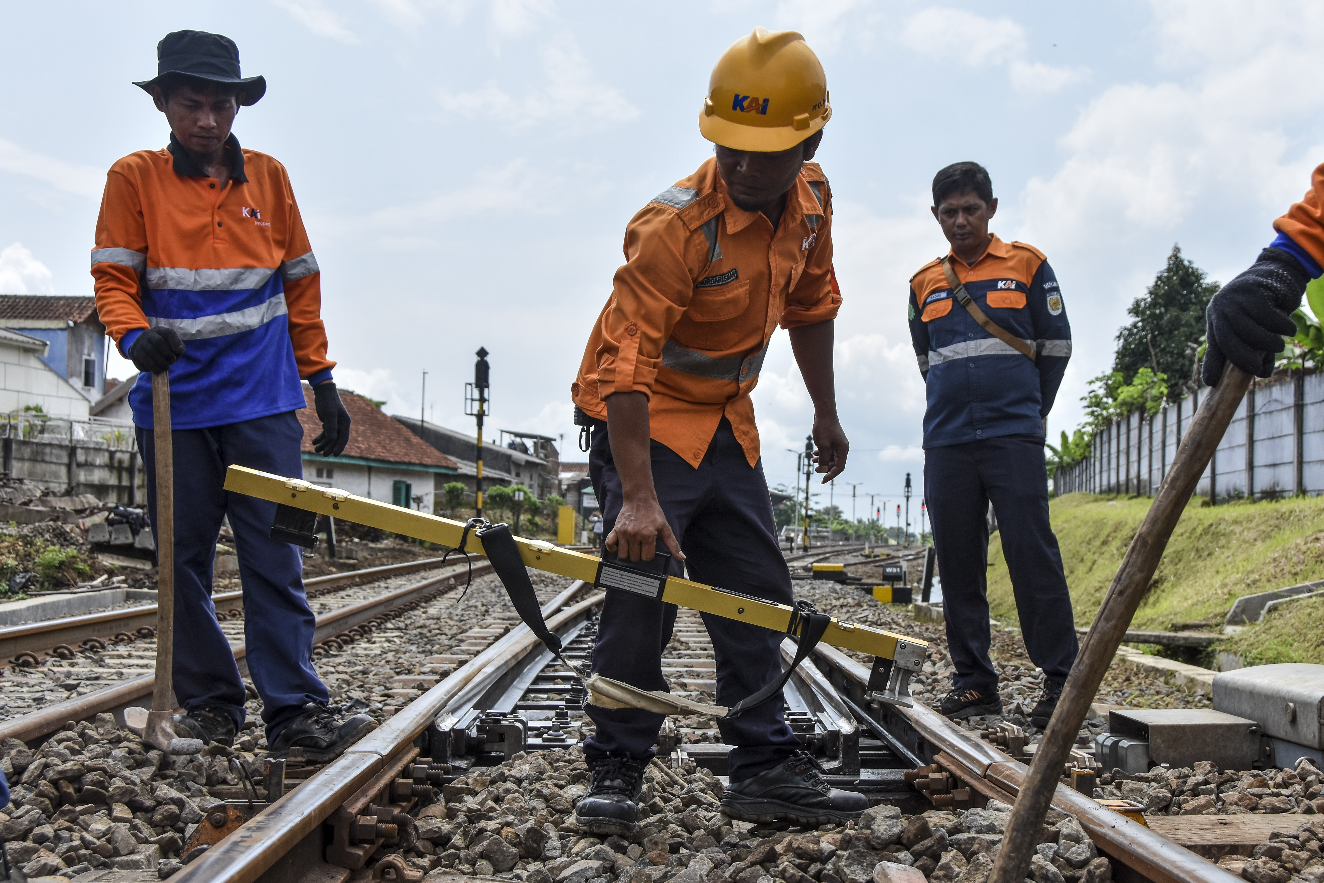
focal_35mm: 46
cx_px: 662
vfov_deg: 28.9
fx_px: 1710
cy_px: 442
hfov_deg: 42.3
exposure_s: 1/2000
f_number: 7.1
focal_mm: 31
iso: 400
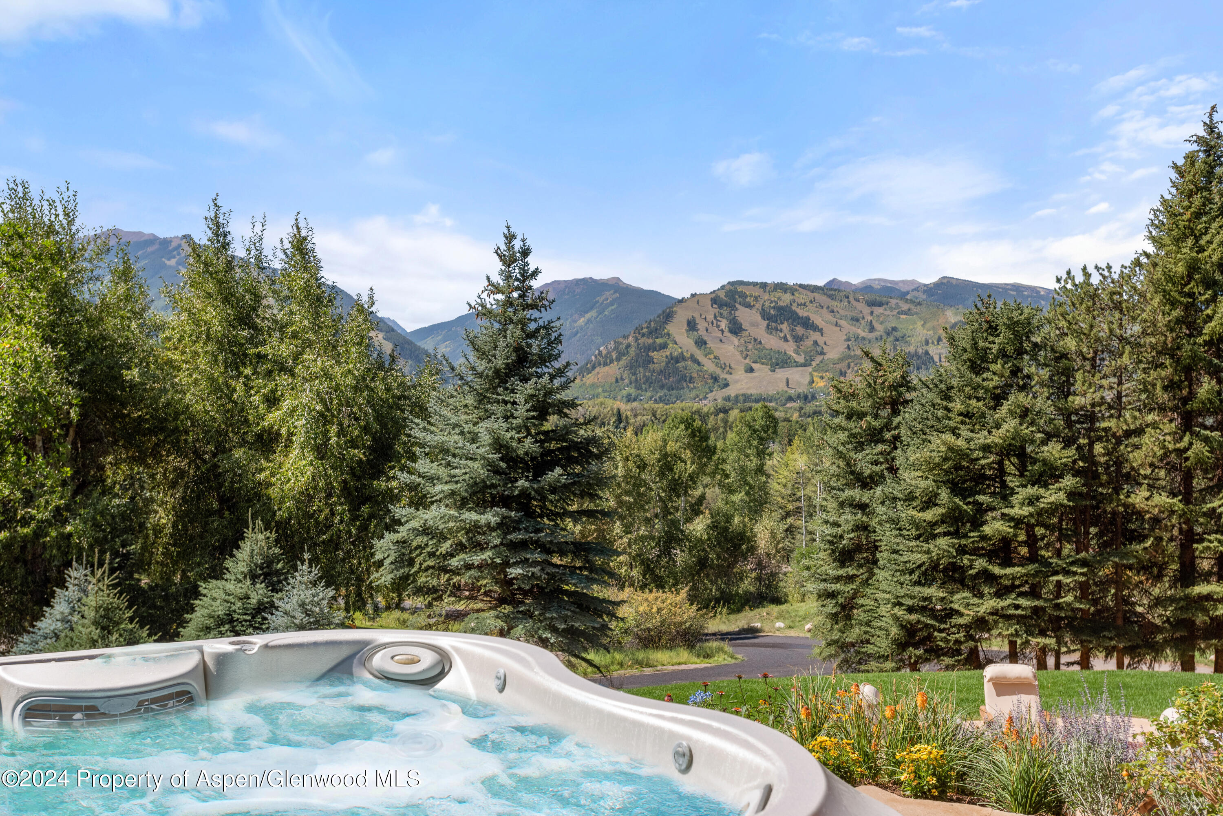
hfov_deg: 54.4
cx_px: 612
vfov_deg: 37.9
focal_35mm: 35
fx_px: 1189
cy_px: 408
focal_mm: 35
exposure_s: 1/2500
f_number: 7.1
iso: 400
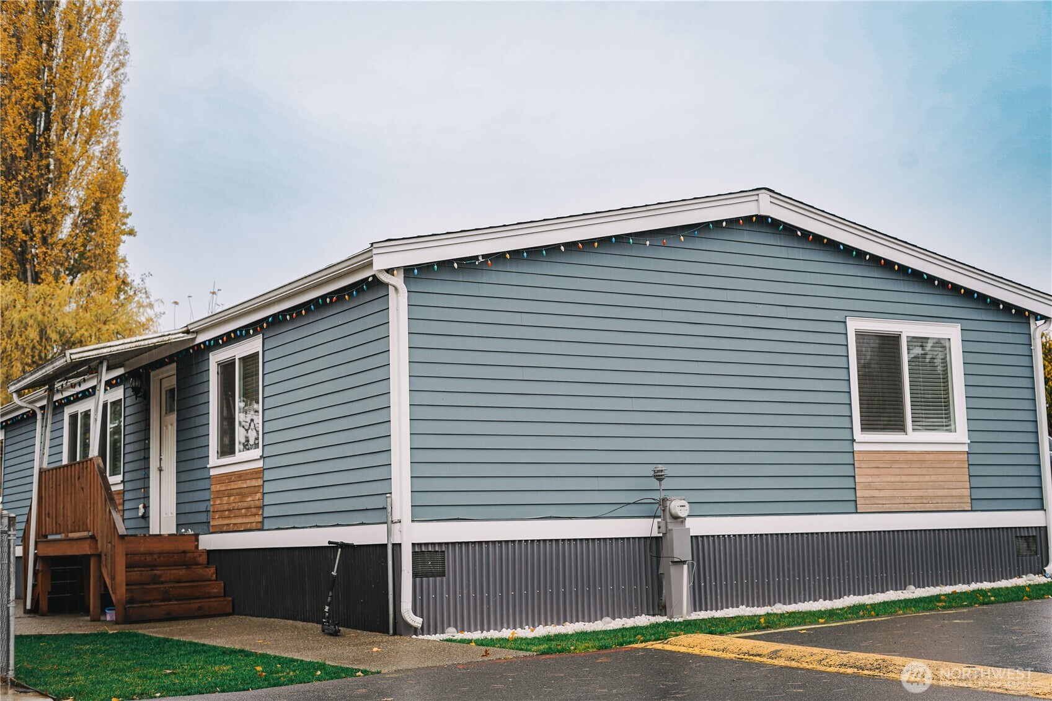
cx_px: 526
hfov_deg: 39.6
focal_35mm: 50
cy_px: 350
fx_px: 1461
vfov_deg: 27.0
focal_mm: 50
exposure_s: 1/60
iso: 125
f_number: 4
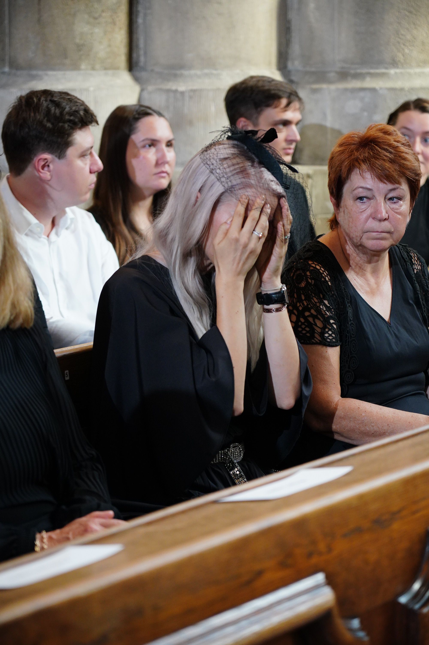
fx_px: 1880
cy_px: 322
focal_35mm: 105
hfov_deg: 13.0
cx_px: 214
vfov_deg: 19.5
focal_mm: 105
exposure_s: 1/160
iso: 3200
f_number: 4
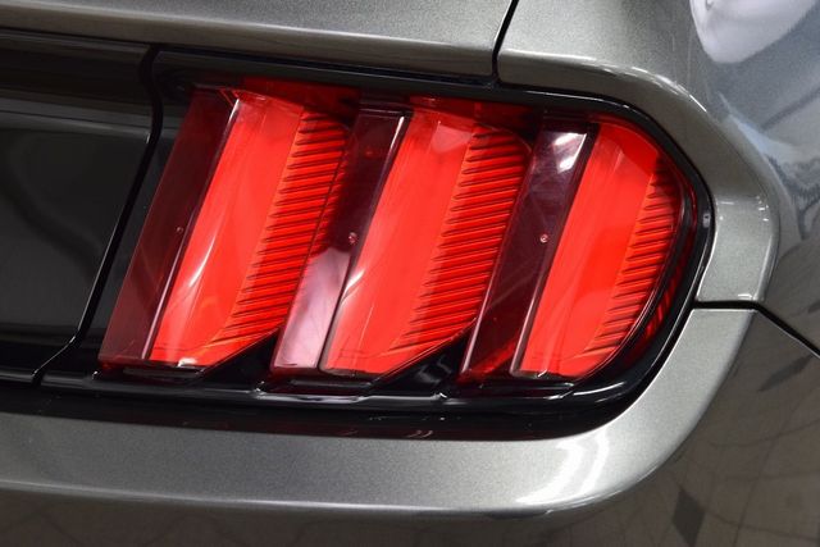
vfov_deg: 15.7
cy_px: 274
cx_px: 410
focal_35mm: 87
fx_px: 1982
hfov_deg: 23.4
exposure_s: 1/30
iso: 1600
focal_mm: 58
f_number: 6.3
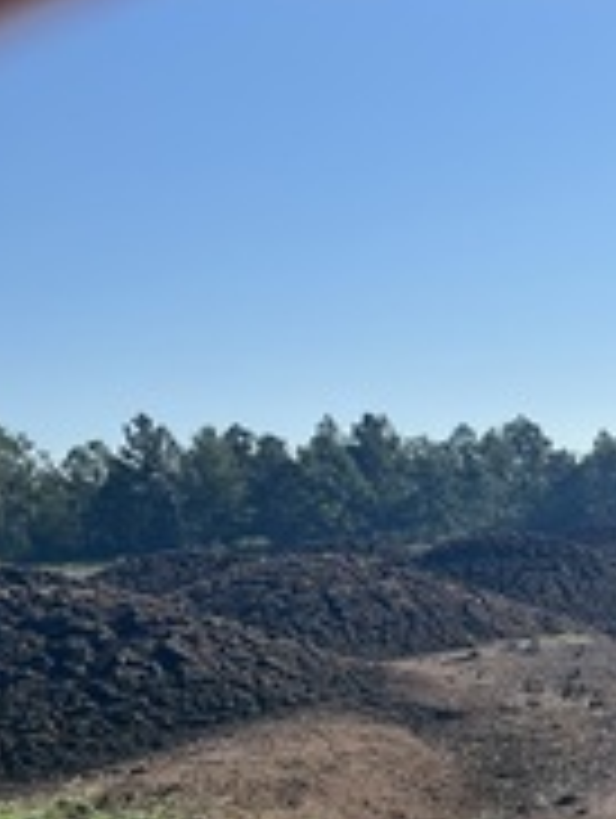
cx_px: 634
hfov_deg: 24.4
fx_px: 1349
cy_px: 634
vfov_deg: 32.9
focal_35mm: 57
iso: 50
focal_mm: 5.1
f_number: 1.6
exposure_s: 1/4651
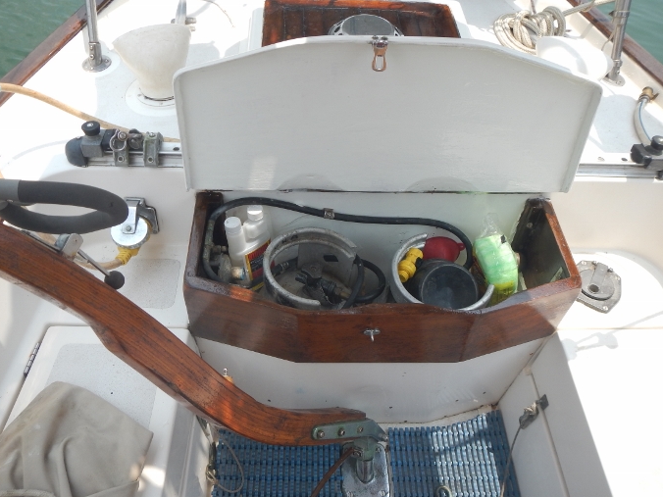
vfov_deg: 48.2
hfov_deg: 61.7
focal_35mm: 29
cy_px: 248
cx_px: 323
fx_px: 555
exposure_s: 1/640
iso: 125
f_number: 3.9
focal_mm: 5
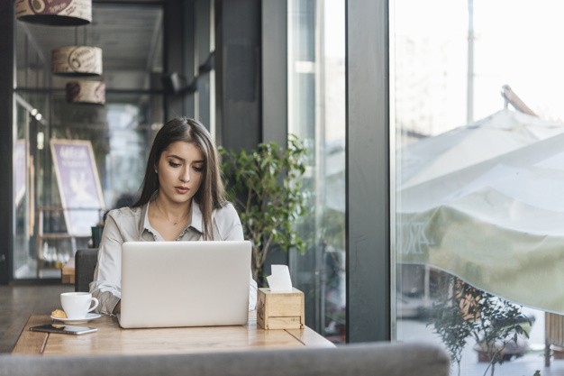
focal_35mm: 60
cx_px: 282
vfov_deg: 22.6
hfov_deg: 33.4
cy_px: 188
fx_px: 940
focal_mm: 60
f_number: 2.8
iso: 400
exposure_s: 1/160
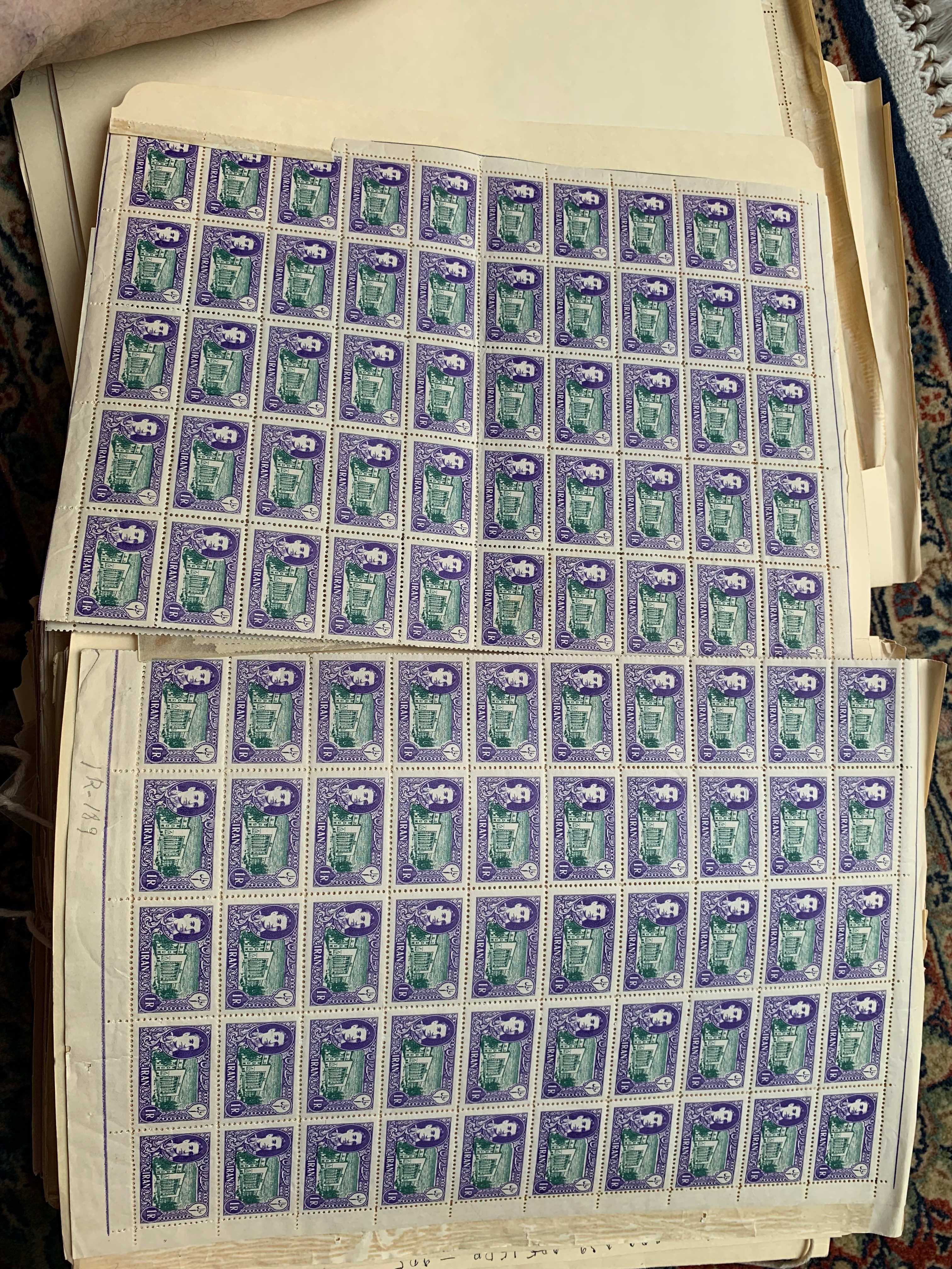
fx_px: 953
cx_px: 476
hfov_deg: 53.1
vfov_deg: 67.3
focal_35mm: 26
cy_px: 634
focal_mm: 4.25
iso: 32
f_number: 1.8
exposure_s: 1/122
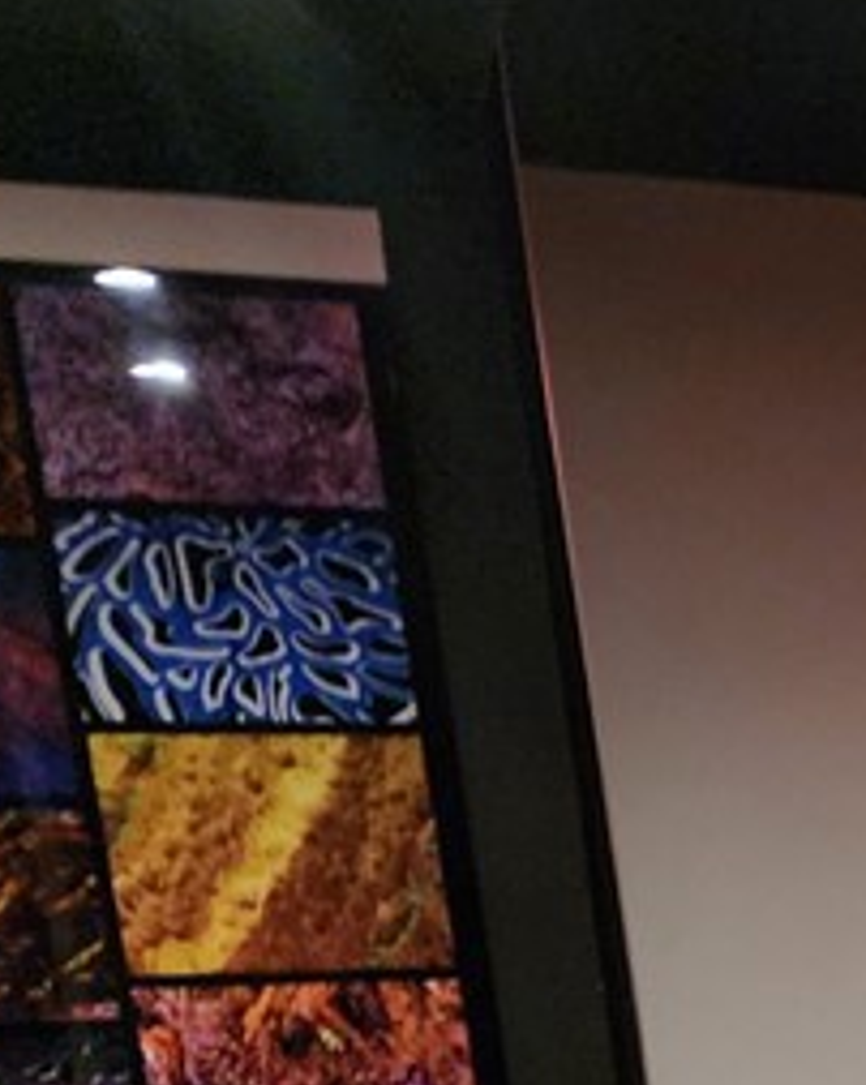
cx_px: 2062
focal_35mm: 91
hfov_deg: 13.0
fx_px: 2919
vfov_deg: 19.0
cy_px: 1540
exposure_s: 1/24
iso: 640
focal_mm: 6.4
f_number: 1.8
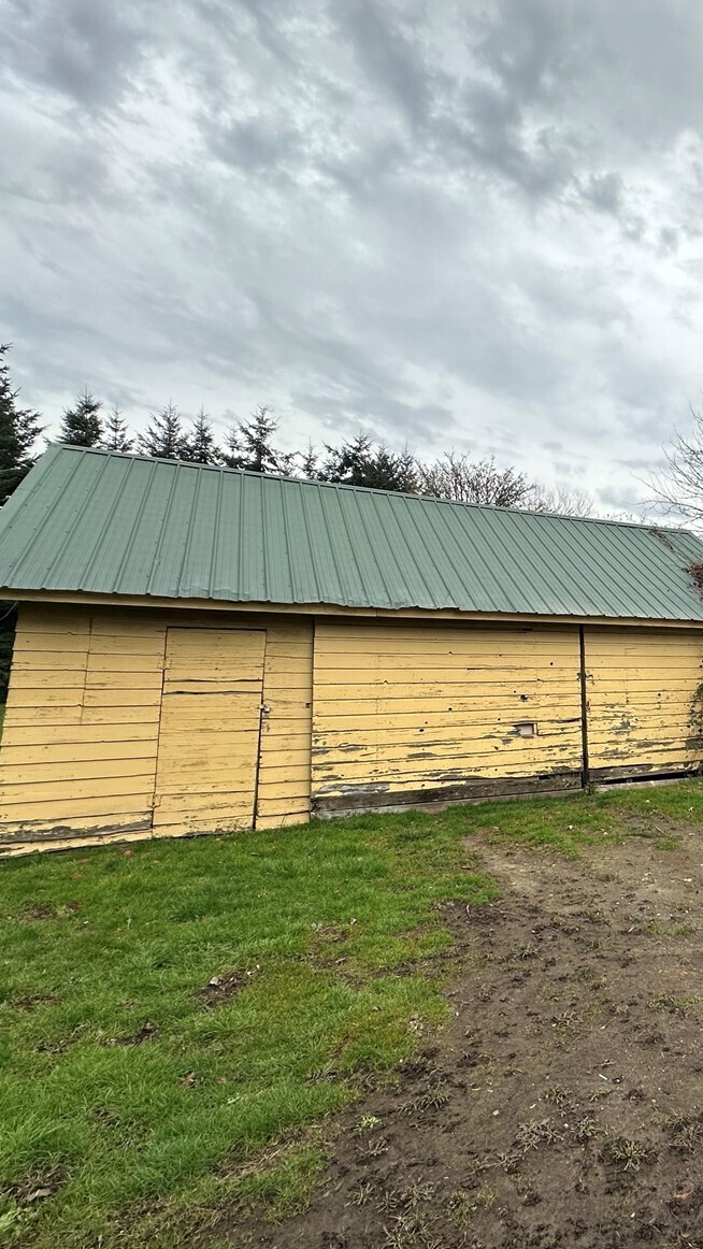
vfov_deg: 83.8
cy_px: 630
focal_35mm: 21
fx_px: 696
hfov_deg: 43.4
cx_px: 748
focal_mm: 2.22
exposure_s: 1/479
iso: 40
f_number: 2.2
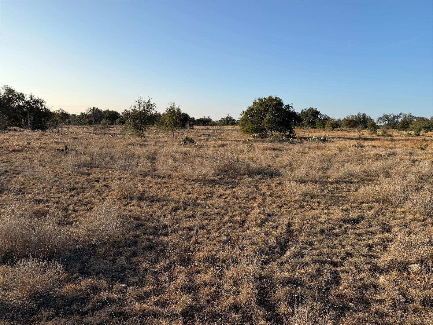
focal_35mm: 24
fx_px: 300
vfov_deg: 56.8
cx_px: 216
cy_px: 162
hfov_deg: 71.6
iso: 80
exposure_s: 1/3584
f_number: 1.78
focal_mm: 6.76
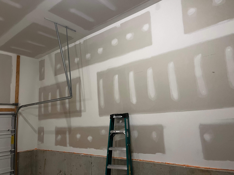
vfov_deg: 53.1
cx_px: 117
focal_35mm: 26
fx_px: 176
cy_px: 88
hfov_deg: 67.3
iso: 400
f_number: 1.6
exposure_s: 1/60
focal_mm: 5.1
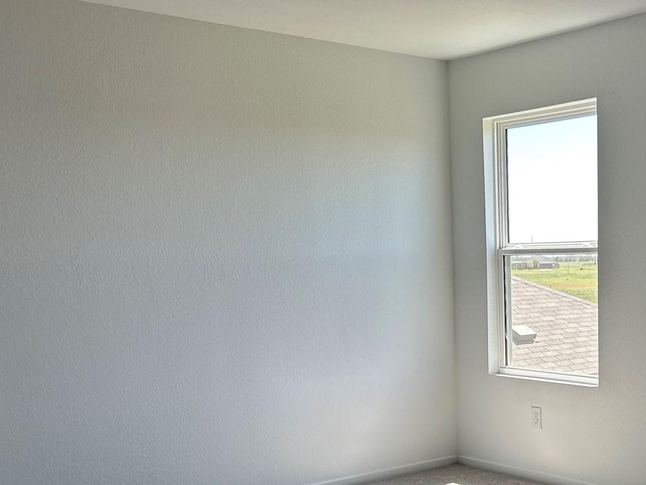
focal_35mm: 51
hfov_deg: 36.0
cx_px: 532
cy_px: 343
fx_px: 952
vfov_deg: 28.3
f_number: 1.5
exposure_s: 1/260
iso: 40
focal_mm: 5.7
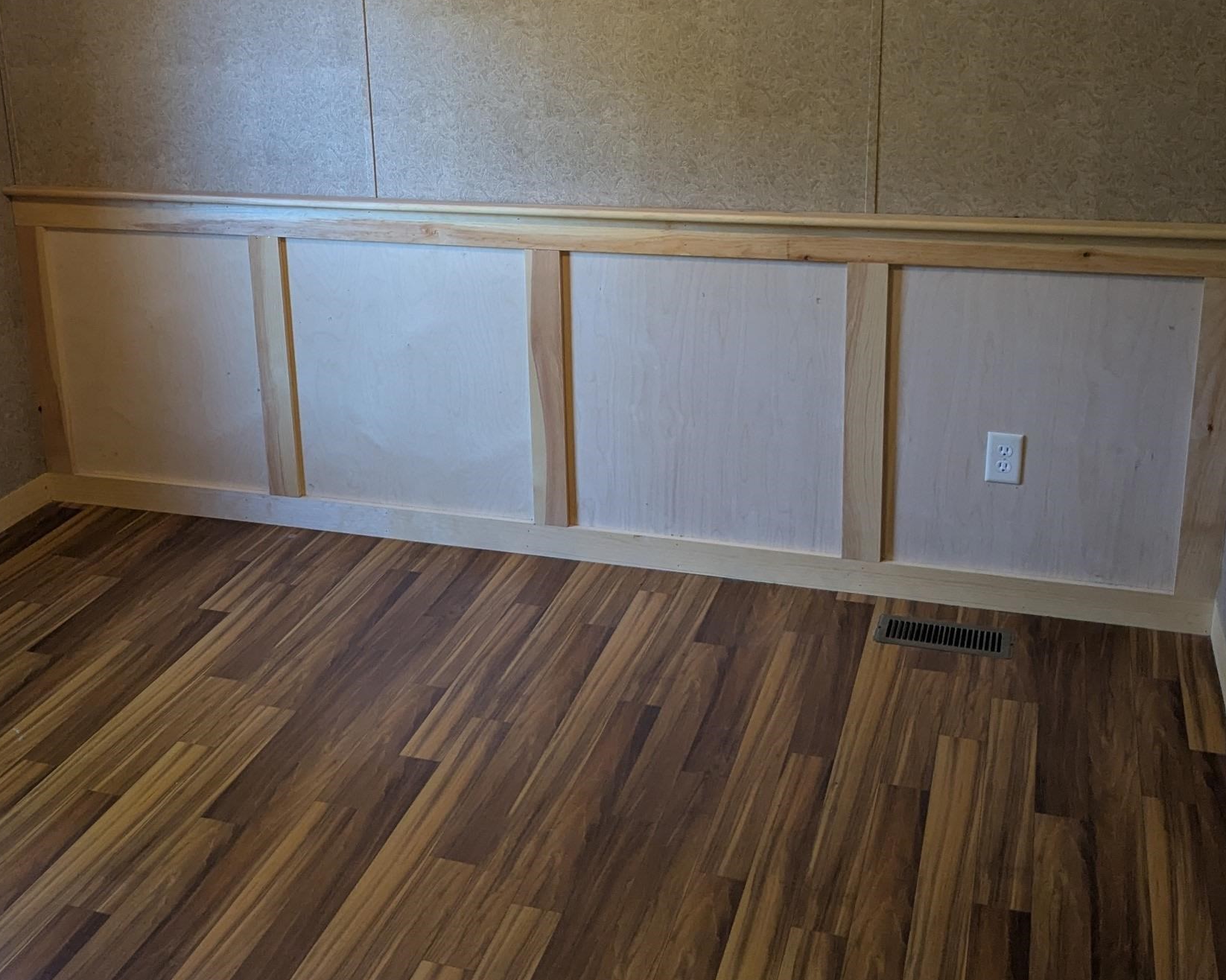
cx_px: 504
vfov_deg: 36.0
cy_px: 300
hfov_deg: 44.6
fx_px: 1487
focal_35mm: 41
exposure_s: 1/60
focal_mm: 4.38
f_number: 1.73
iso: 158
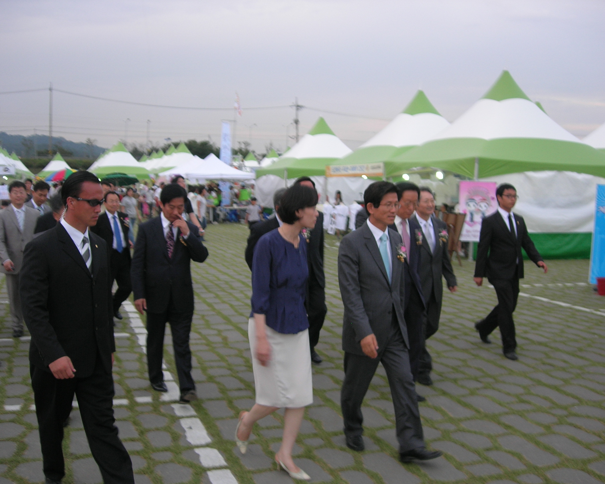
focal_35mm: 40
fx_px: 716
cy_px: 244
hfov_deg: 45.8
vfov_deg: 37.3
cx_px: 313
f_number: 2.8
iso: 64
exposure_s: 1/41.3
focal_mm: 7.8
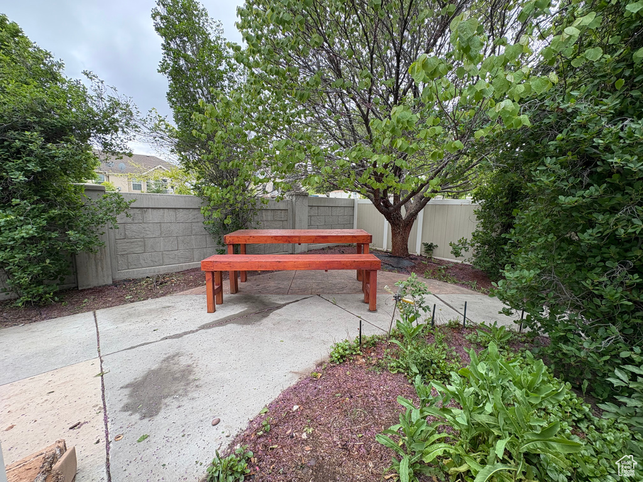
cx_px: 322
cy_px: 241
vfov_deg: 85.7
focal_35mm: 14
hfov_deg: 102.1
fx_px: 260
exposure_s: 1/176
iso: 40
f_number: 2.2
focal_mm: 2.22
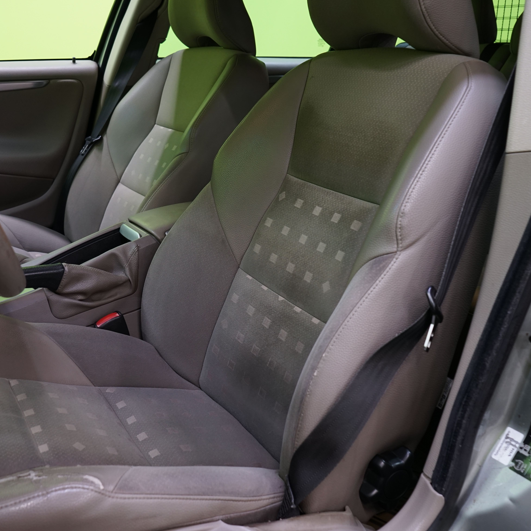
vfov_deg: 42.8
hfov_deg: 42.4
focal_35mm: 39
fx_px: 677
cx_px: 190
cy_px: 261
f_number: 5.6
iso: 640
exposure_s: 1/13
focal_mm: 30
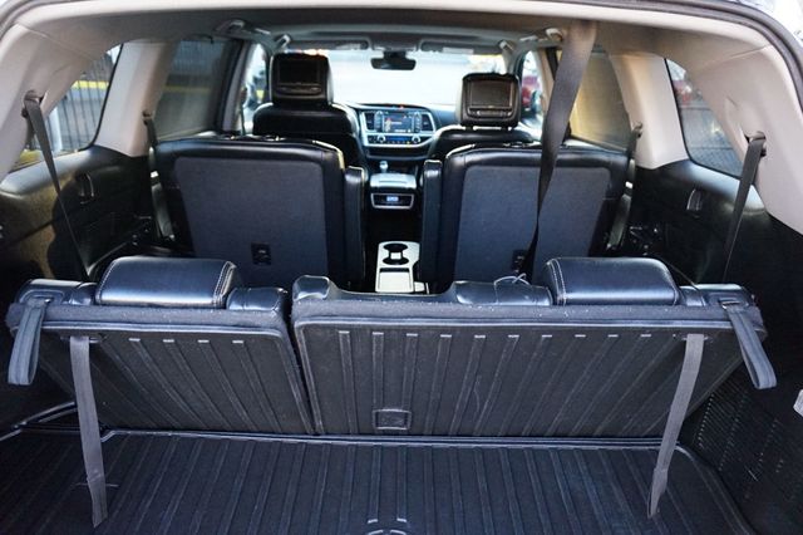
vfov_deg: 53.1
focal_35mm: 24
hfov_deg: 73.8
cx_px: 402
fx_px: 535
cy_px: 268
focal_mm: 16
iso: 3200
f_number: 3.5
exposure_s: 1/160
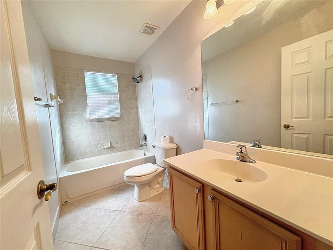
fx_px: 135
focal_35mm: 14
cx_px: 166
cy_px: 125
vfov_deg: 85.7
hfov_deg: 102.1
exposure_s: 1/120
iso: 160
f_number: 2.2
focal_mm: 2.22
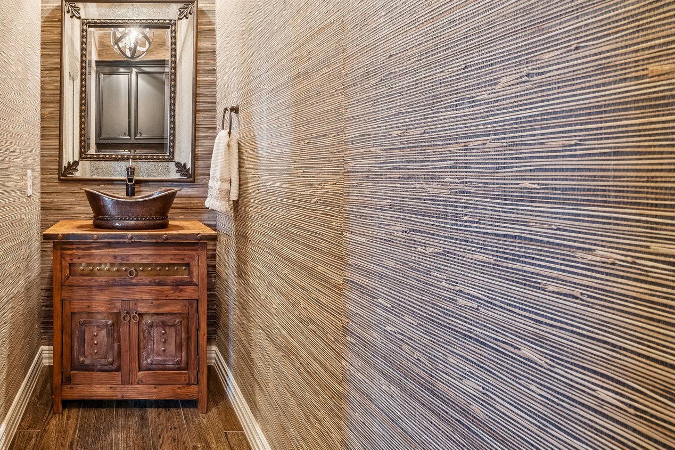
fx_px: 394
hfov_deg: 72.7
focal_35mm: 21
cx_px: 133
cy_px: 177
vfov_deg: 58.9
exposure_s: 1/2.5
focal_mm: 13
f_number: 8
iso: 640
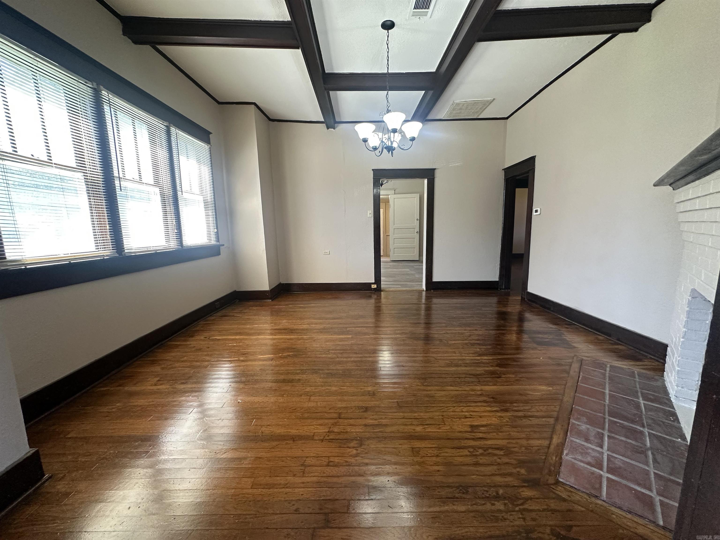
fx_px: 291
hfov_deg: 102.1
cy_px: 270
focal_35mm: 14
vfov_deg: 85.7
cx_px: 360
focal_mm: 2.22
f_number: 2.2
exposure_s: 1/120
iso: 250
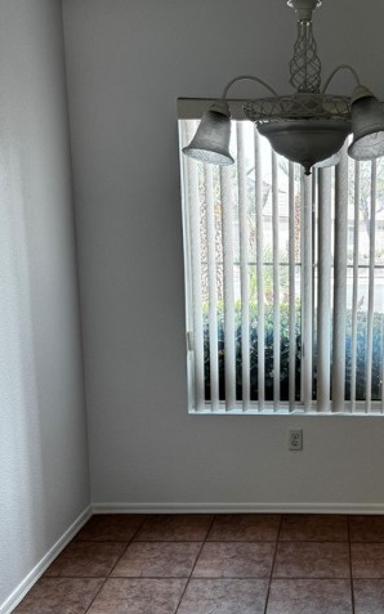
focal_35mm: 41
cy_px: 360
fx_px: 687
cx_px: 341
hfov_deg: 30.0
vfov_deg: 48.0
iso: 80
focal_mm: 6.76
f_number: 1.78
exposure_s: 1/158
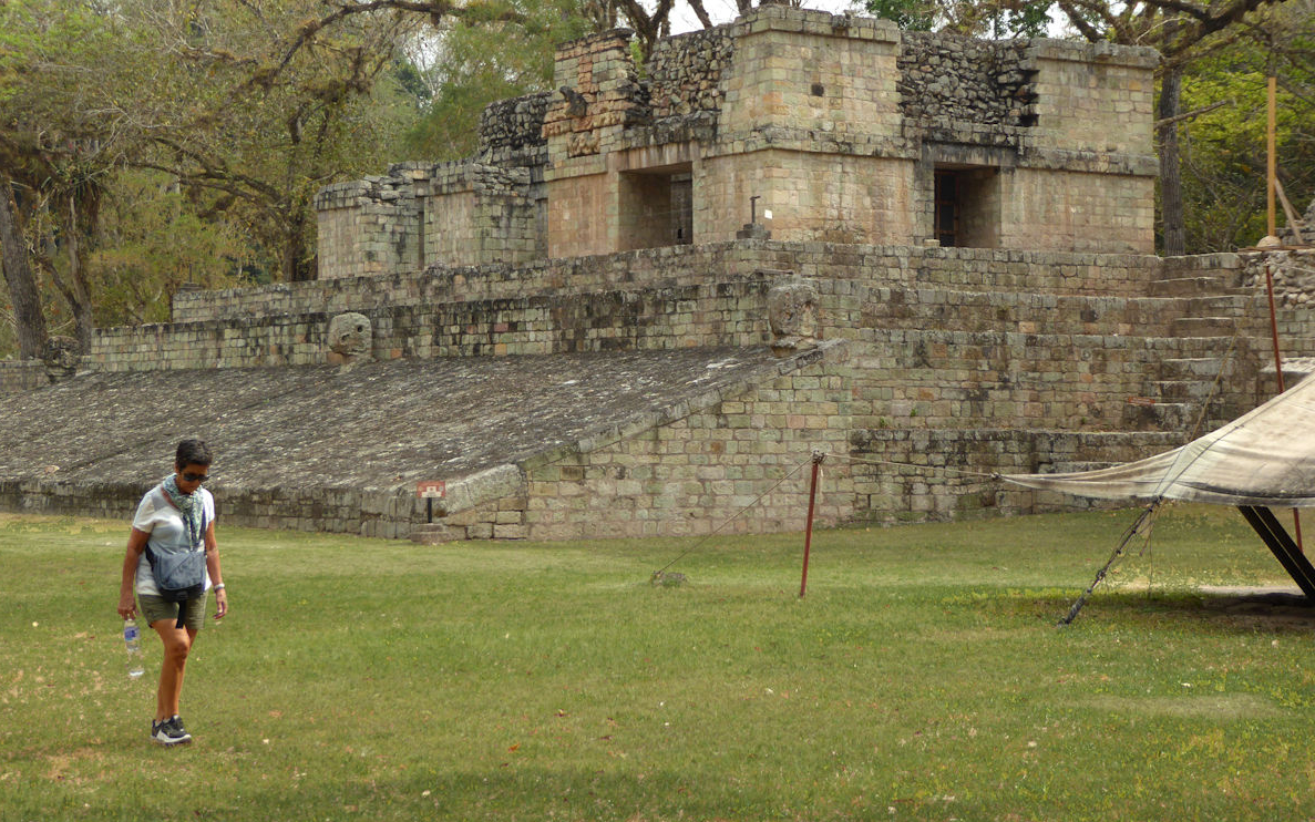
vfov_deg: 17.4
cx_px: 659
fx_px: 2688
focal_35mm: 75
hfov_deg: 27.5
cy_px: 330
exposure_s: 1/250
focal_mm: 12.5
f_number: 4.5
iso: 100
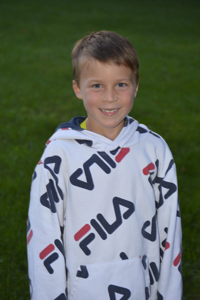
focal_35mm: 82
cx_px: 100
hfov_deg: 16.5
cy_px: 150
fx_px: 689
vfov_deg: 24.6
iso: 720
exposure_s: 1/60
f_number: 4
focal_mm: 55
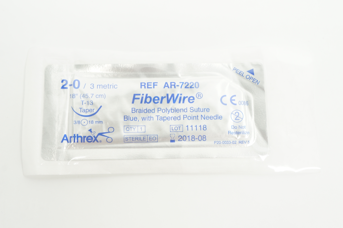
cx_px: 172
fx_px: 457
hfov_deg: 41.2
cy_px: 114
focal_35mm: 48
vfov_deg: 28.0
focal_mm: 32
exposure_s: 1/15
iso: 400
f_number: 9
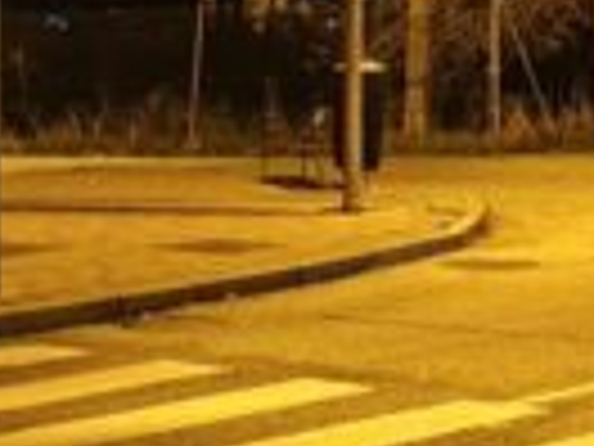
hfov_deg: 14.7
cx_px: 144
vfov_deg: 11.1
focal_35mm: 134
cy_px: 293
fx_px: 2299
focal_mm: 6.19
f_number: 1.65
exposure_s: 1/16.7
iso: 3200
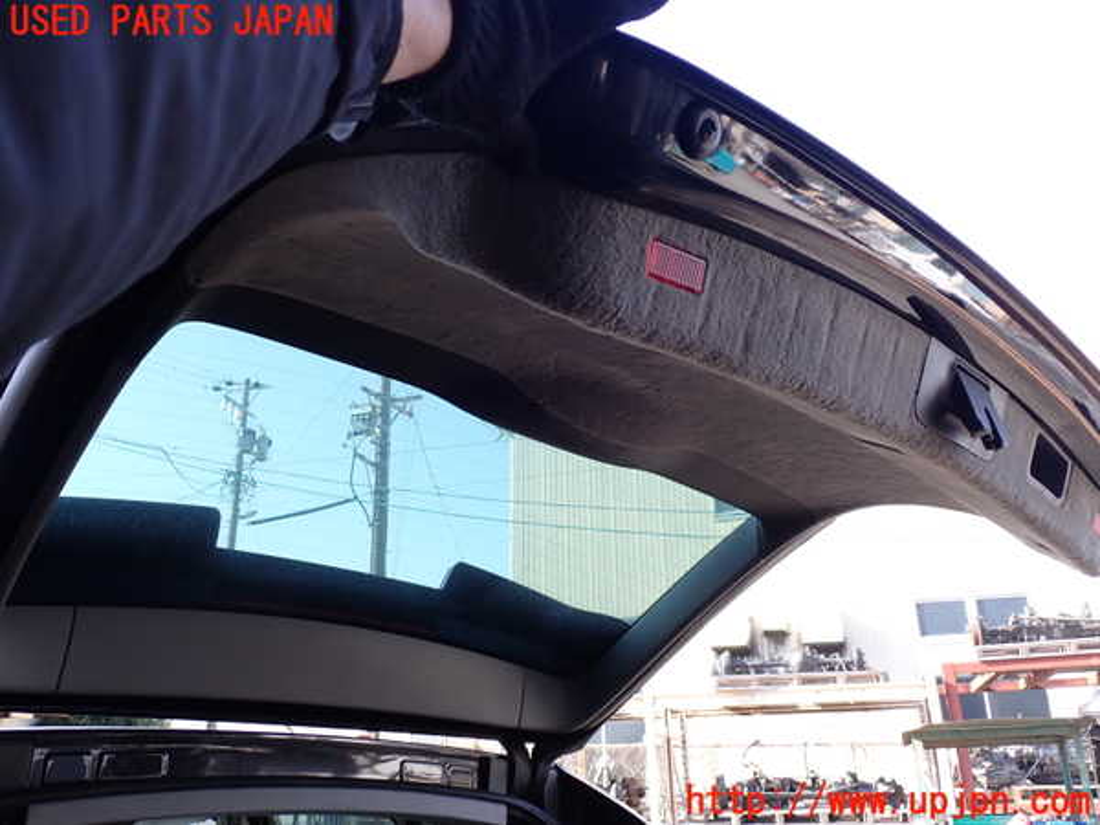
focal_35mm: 30
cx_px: 550
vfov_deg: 46.8
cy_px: 412
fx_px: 953
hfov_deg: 60.0
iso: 100
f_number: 3.2
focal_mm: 5.4
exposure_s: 1/125
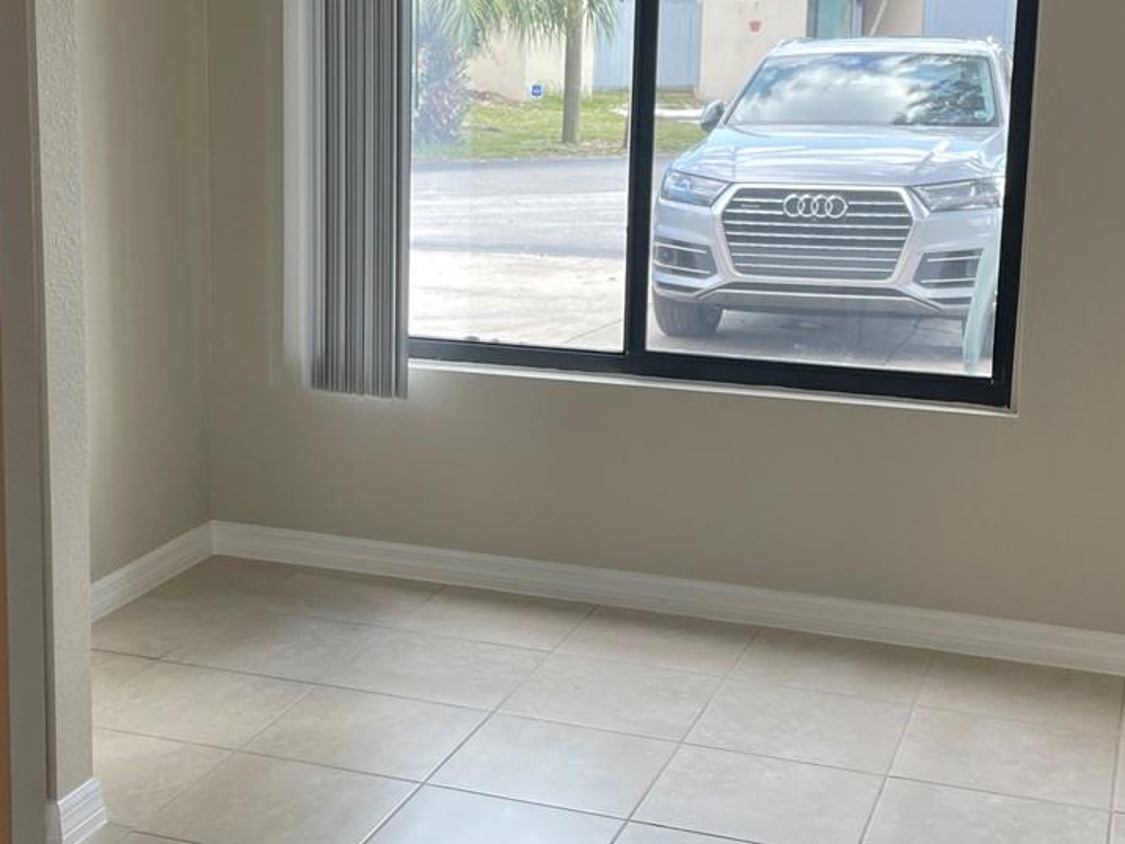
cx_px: 417
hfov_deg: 33.1
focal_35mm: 58
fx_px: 1885
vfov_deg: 25.2
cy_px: 340
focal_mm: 4.2
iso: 50
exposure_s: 1/120
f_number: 1.6
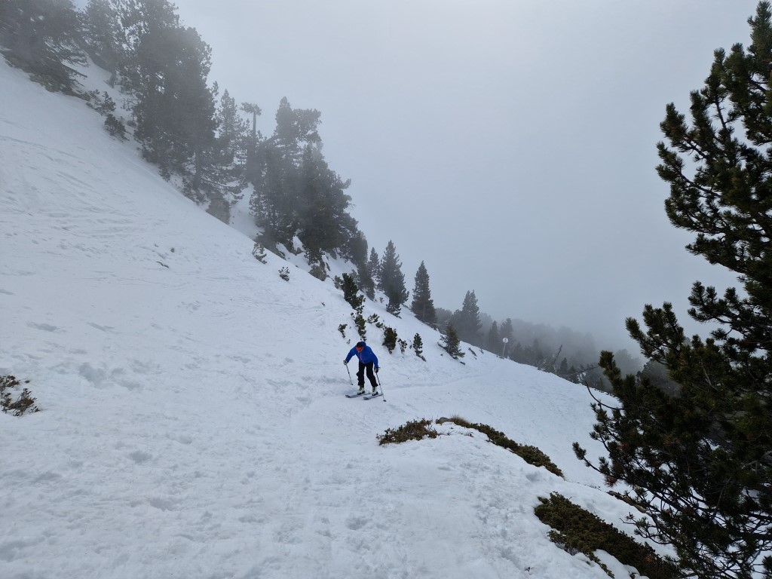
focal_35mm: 23
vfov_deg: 58.9
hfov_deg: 73.9
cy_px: 290
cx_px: 386
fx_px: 513
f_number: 1.8
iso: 50
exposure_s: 1/5424
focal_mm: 5.4
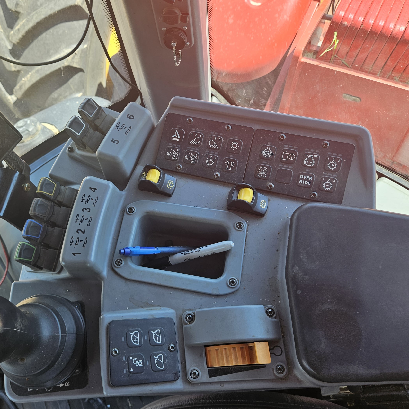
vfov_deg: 57.3
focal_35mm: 28
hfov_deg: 56.6
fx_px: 374
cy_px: 204
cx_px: 153
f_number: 1.8
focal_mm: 5.4
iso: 32
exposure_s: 1/180
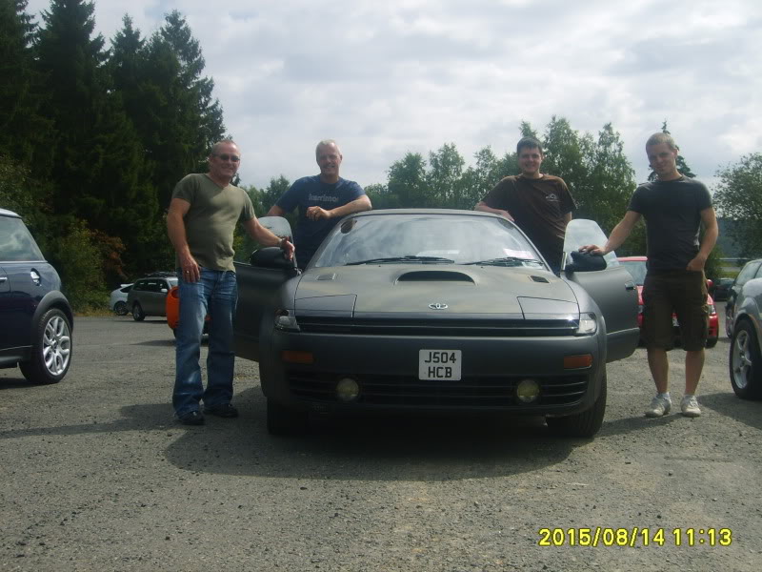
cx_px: 381
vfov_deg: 33.6
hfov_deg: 43.9
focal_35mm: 43
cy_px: 286
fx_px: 947
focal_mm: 7.2
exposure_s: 1/1000
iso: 50
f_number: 3
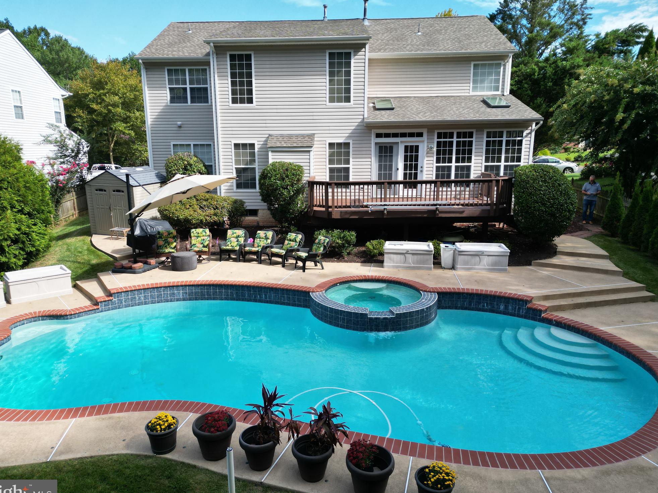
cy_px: 250
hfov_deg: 69.4
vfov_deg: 54.9
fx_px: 475
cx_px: 316
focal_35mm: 25
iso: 150
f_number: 1.7
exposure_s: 1/1600
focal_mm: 6.72
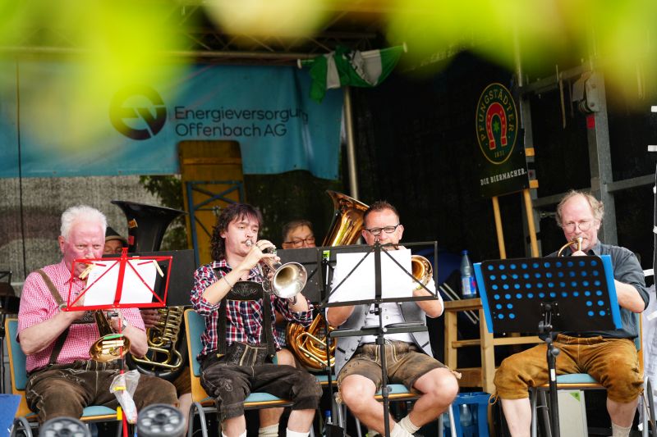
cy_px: 218
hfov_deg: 29.2
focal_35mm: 69
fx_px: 1259
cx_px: 328
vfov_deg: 19.7
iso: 100
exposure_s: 1/100
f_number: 2.8
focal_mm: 69
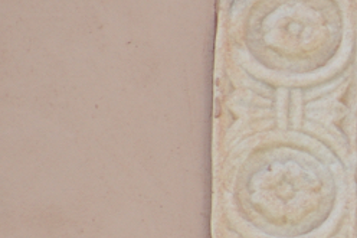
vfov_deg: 0.8
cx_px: 702
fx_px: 17679
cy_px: 361
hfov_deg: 1.2
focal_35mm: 1784
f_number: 5.6
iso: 100
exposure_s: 1/160
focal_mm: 230
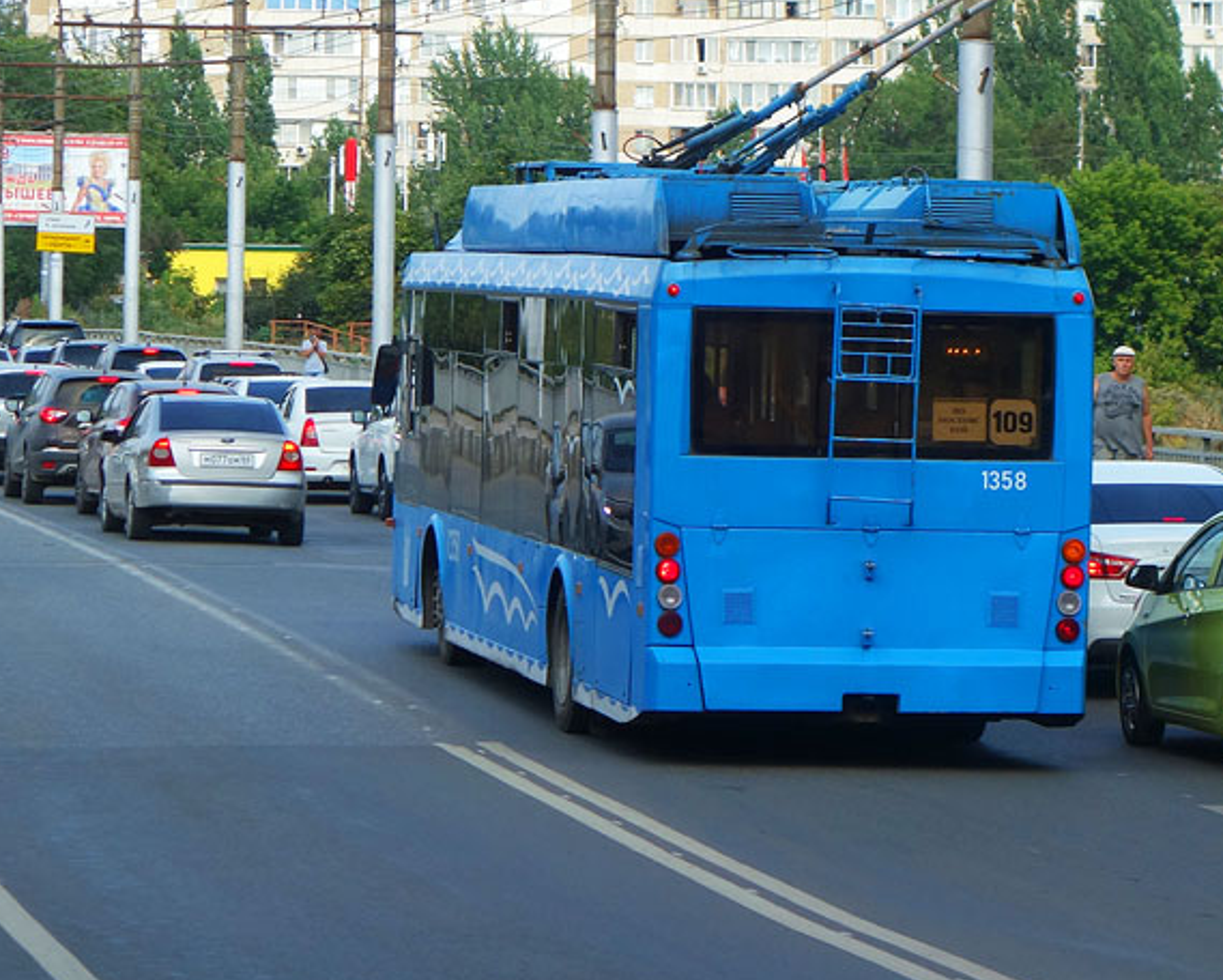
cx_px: 636
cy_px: 129
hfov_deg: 11.0
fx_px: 6375
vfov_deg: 8.8
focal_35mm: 176
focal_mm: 33.2
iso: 125
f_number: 5
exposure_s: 1/500
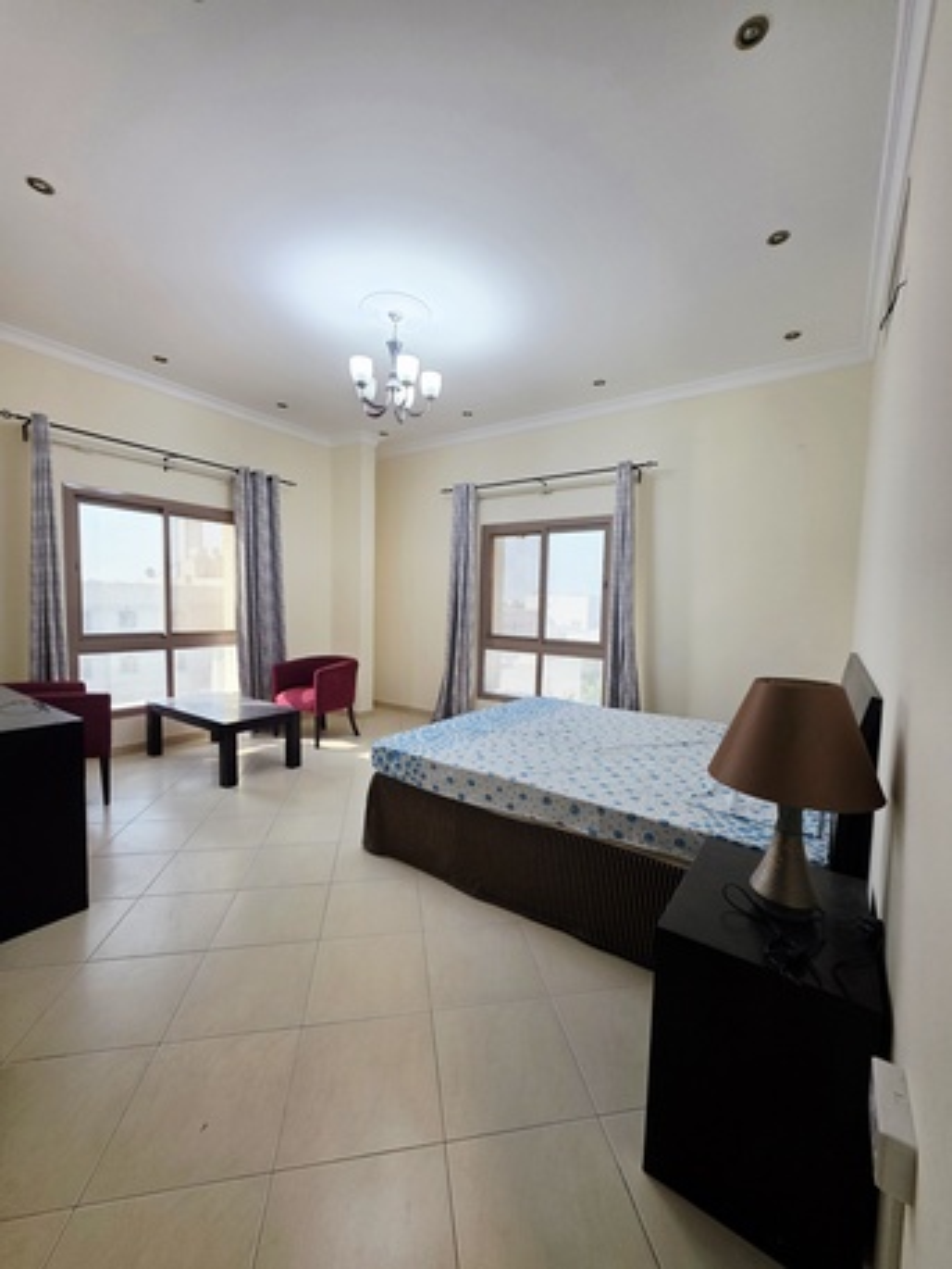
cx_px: 476
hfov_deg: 89.9
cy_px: 634
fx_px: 476
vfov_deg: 106.2
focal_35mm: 13
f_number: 1.9
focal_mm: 2.2
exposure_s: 1/101
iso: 125
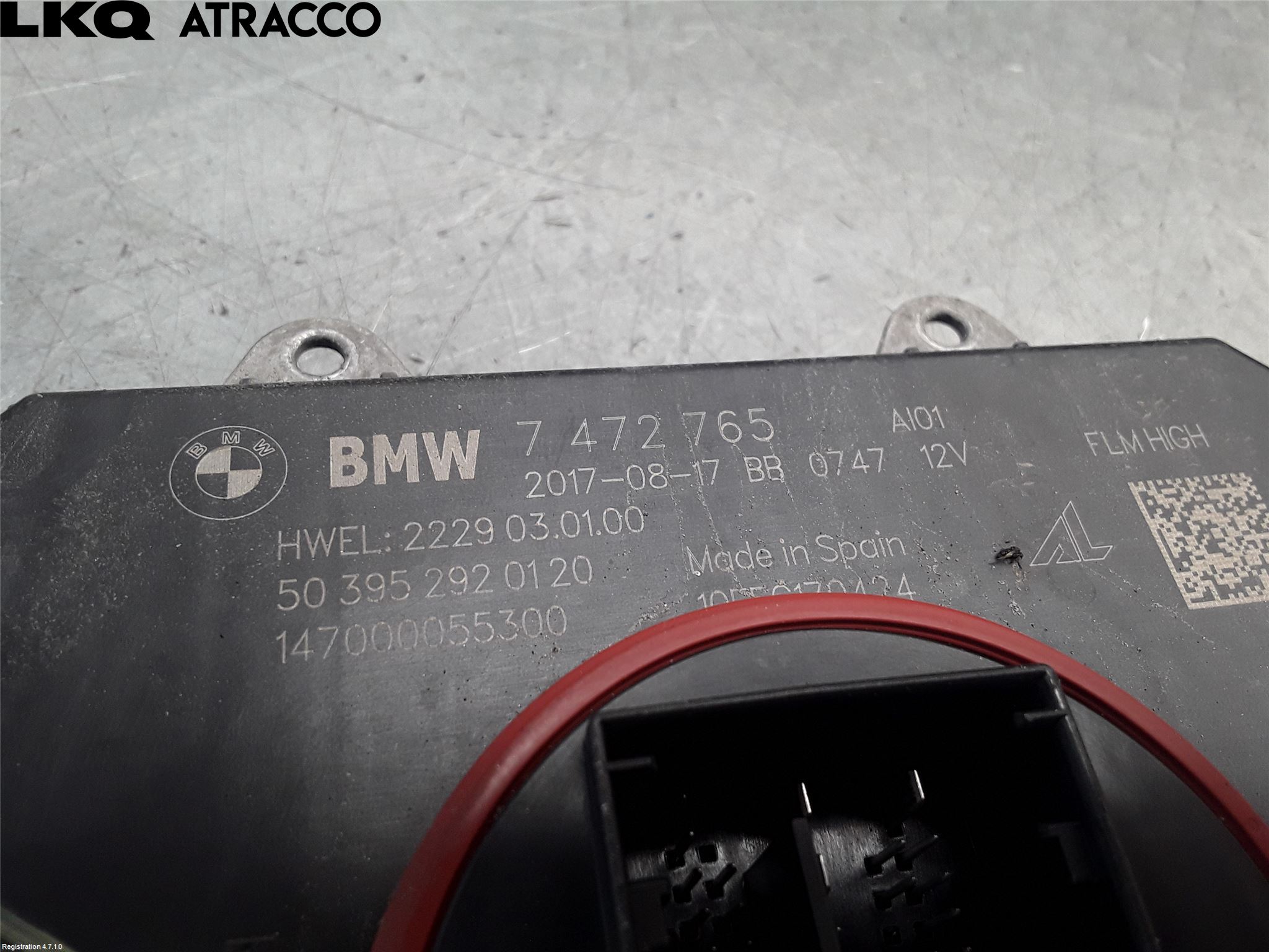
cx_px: 634
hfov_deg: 63.4
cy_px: 476
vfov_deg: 49.7
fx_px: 1026
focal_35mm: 28
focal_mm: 2.91
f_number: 1.9
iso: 50
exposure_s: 1/50
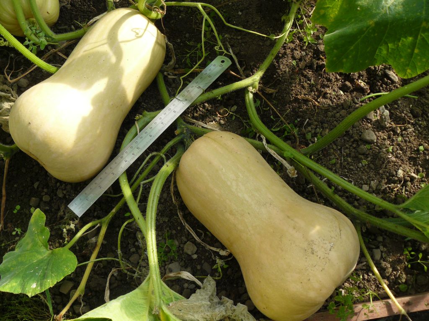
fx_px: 446
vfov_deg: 39.7
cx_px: 214
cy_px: 160
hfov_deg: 51.4
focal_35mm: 36
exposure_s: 1/200
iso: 100
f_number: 4
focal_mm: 6
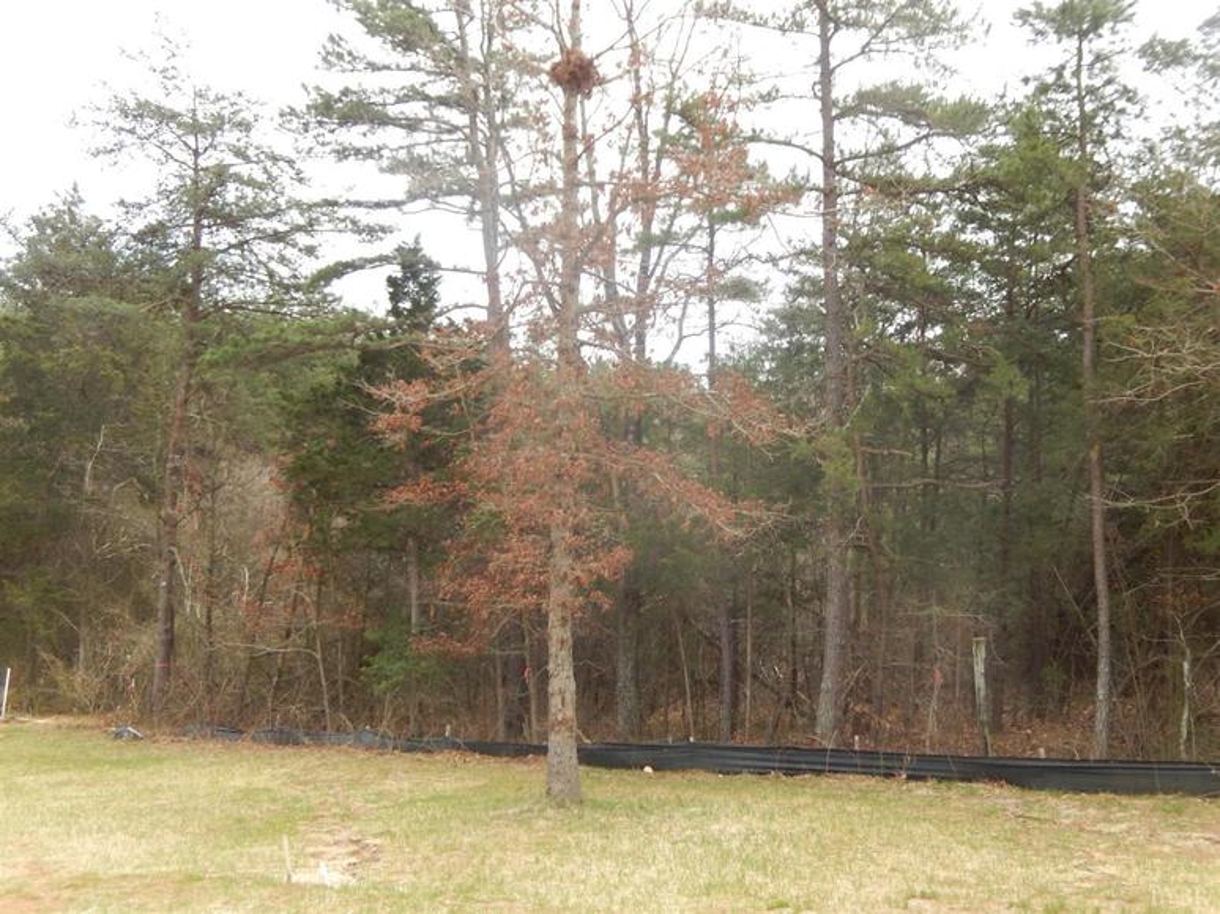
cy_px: 457
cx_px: 610
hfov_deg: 51.4
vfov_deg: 39.6
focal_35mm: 36
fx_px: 1268
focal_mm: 6.5
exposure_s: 1/200
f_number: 4
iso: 125
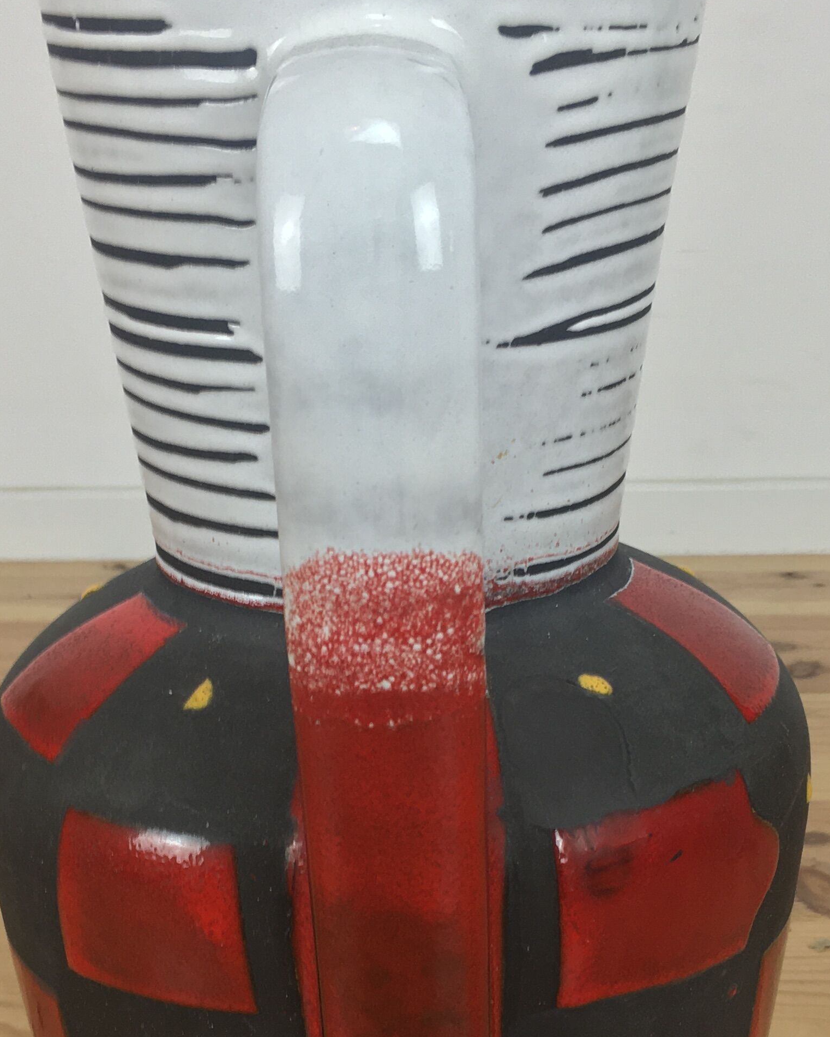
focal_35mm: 60
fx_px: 1842
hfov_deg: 25.4
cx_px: 387
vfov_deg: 31.1
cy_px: 717
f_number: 2.2
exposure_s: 1/33
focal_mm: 4.15
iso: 32
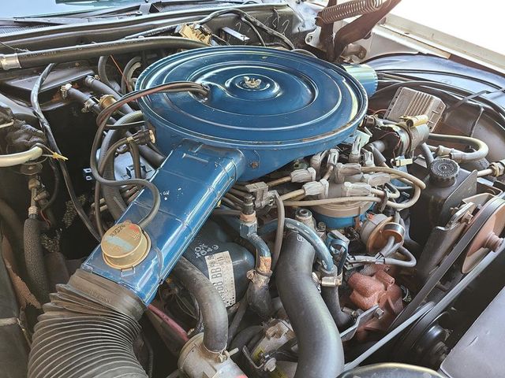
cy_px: 189
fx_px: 379
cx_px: 252
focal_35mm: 26
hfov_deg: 67.3
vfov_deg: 53.1
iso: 250
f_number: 1.8
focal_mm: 5.4
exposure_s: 1/60
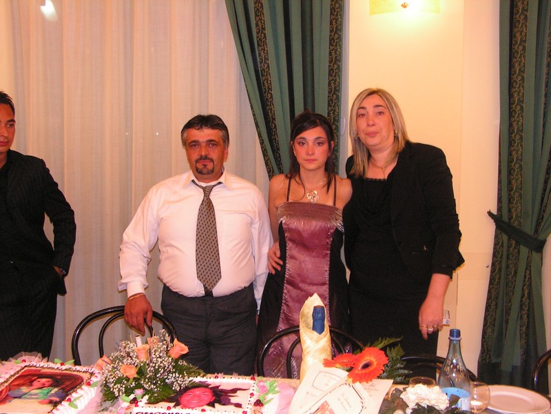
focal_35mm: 44
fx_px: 700
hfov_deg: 42.9
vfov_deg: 32.9
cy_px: 207
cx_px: 276
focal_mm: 7.4
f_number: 3.2
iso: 200
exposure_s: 1/40
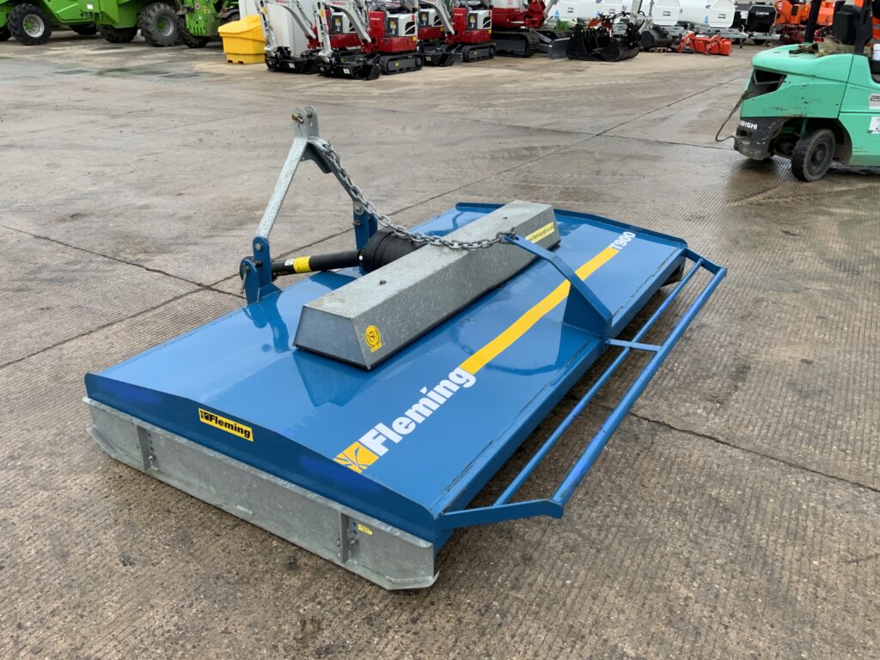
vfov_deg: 48.2
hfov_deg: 61.7
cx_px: 440
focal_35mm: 29
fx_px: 737
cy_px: 330
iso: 32
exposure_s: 1/122
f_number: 1.8
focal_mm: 3
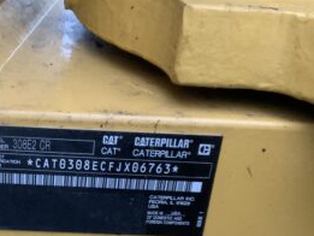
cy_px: 225
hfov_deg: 27.0
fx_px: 644
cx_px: 72
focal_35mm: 71
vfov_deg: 20.2
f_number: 1.8
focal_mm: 3
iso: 320
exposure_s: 1/58
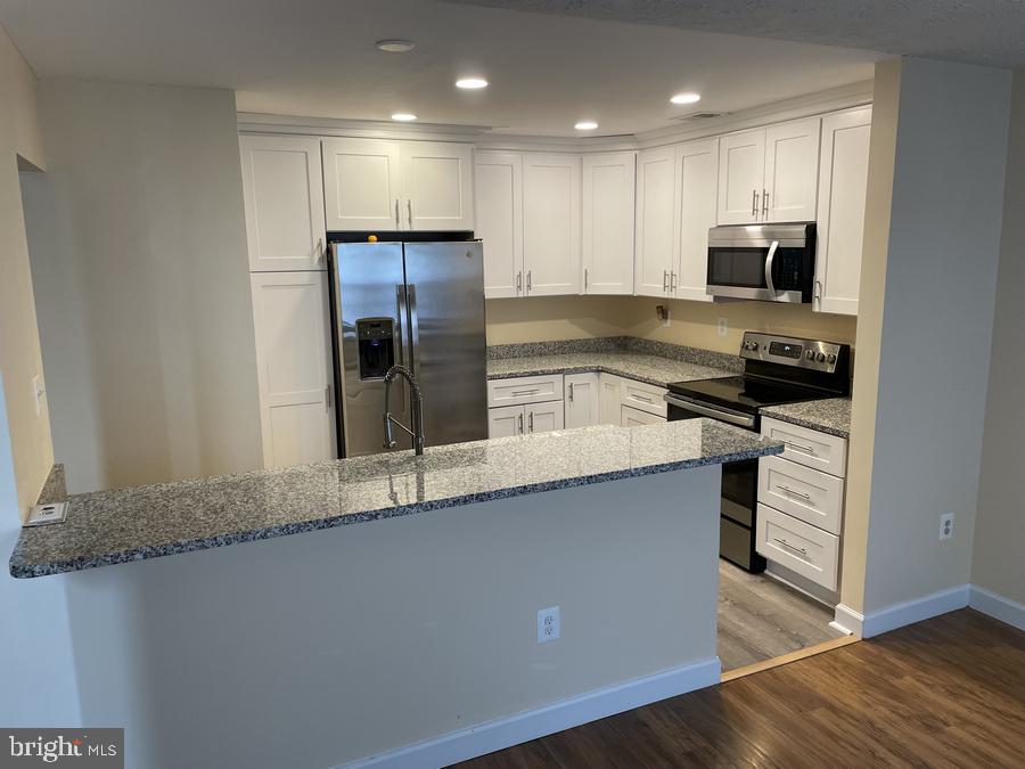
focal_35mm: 26
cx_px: 512
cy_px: 384
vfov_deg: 53.1
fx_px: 770
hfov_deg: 67.3
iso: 80
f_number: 1.6
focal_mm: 4.2
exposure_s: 1/60
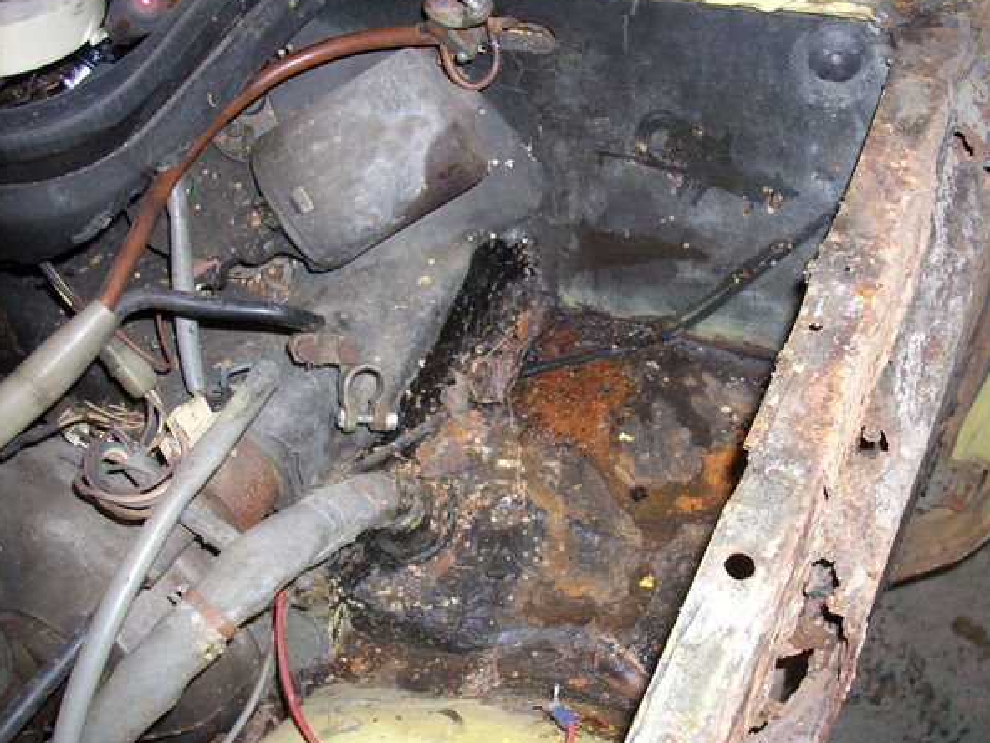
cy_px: 377
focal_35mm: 40
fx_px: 1144
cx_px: 528
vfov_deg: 36.0
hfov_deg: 46.8
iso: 64
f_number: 2.8
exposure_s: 1/60
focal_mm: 6.2
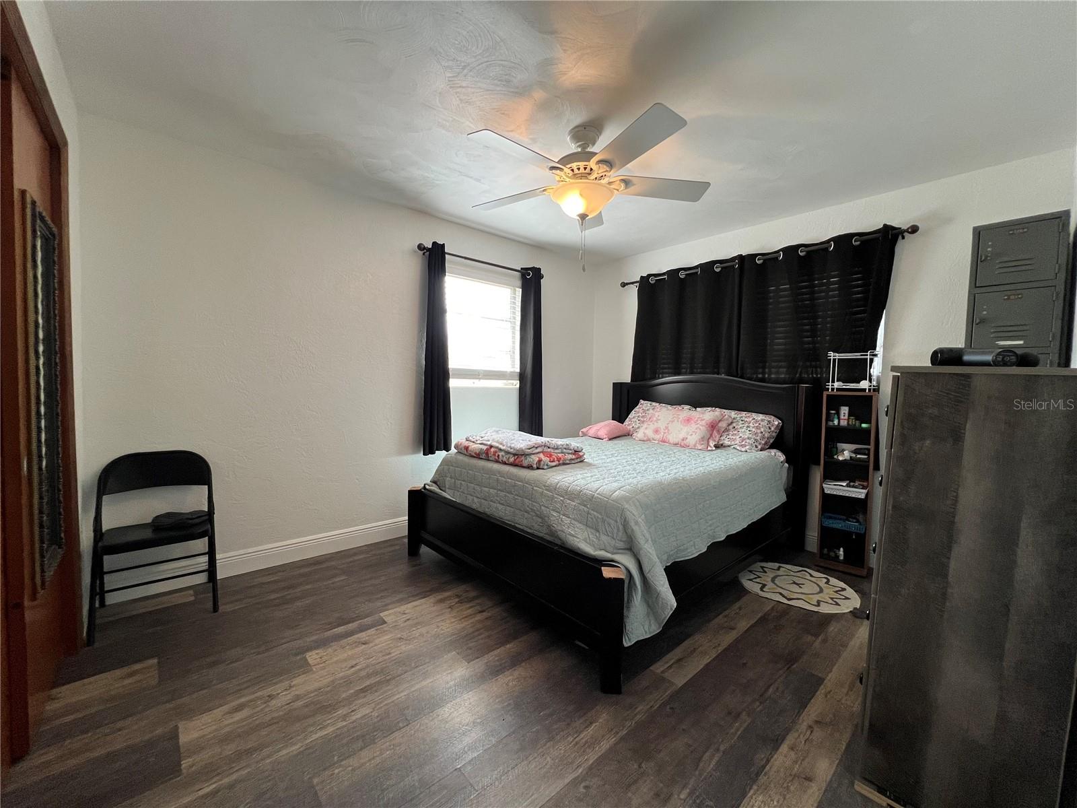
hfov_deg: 106.2
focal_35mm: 13
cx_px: 538
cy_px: 404
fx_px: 404
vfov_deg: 89.9
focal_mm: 1.57
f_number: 1.8
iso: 250
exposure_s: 1/120
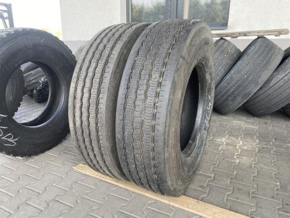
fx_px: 218
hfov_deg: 67.3
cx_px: 145
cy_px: 109
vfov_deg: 53.1
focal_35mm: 26
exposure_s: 1/122
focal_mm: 4.25
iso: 40
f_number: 1.8
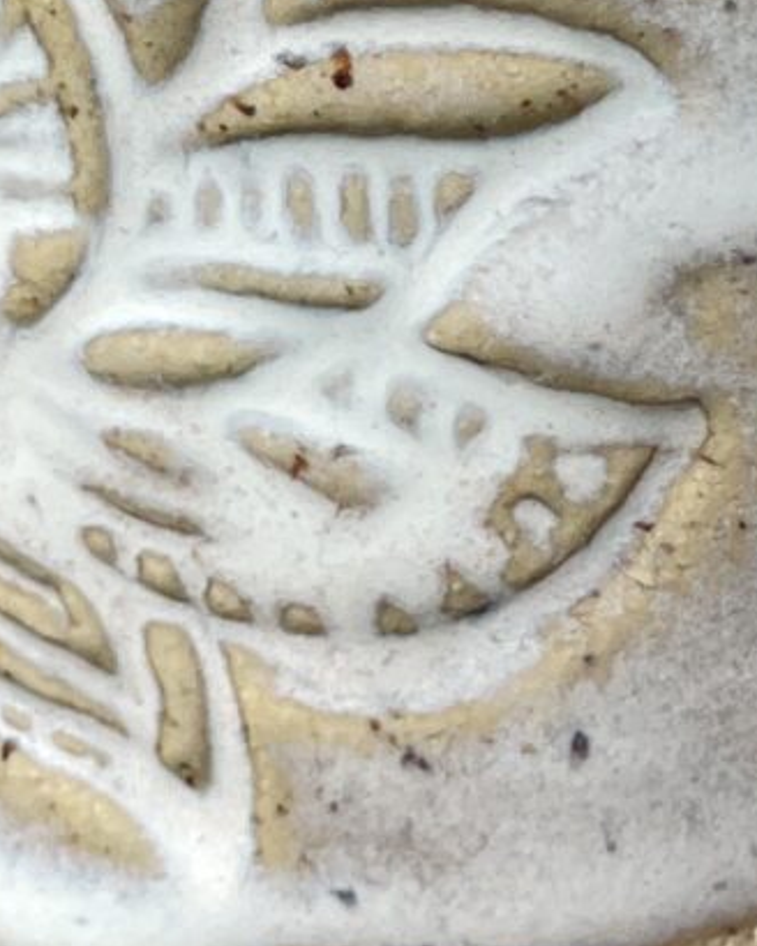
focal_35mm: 317
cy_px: -106
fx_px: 8878
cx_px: 1050
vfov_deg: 6.1
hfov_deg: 4.9
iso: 32
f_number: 2
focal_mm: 6
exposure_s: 1/1142
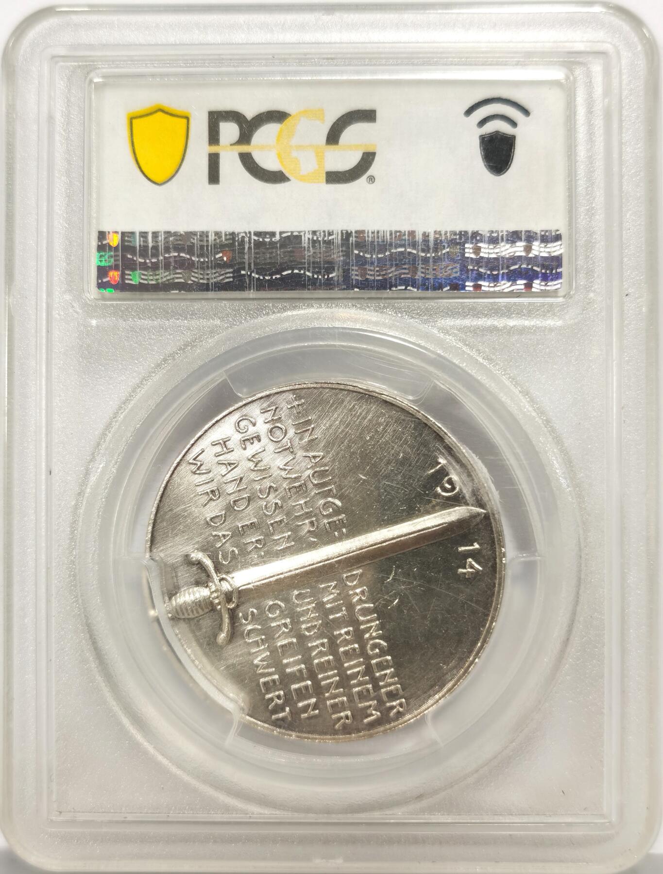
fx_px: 1369
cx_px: 332
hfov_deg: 27.2
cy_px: 437
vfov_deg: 35.4
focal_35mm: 54
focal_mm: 5.56
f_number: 16
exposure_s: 1/100
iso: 125
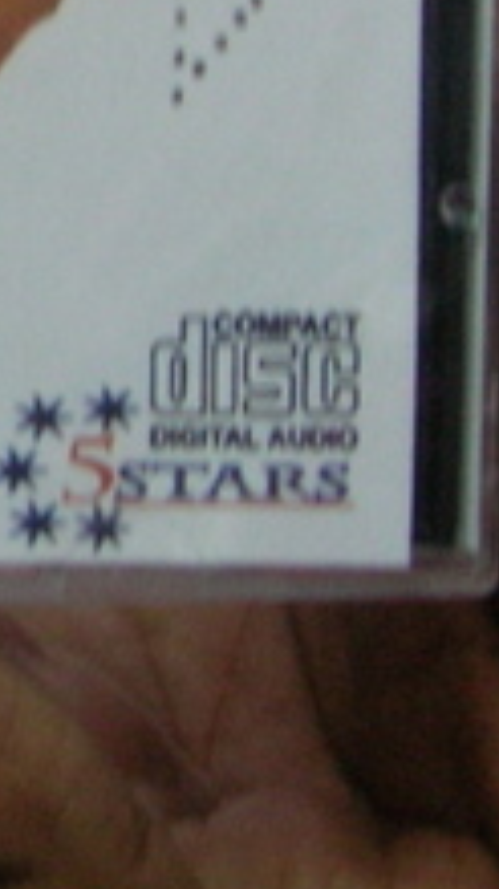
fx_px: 3933
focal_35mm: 167
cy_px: -173
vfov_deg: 12.6
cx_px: -548
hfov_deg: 7.0
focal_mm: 6.9
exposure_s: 1/28.3
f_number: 2.8
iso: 158
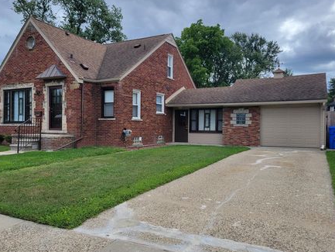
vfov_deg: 46.8
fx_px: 290
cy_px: 123
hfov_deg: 59.9
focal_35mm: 30
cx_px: 164
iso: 40
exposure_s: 1/2032
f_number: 1.8
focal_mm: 5.4
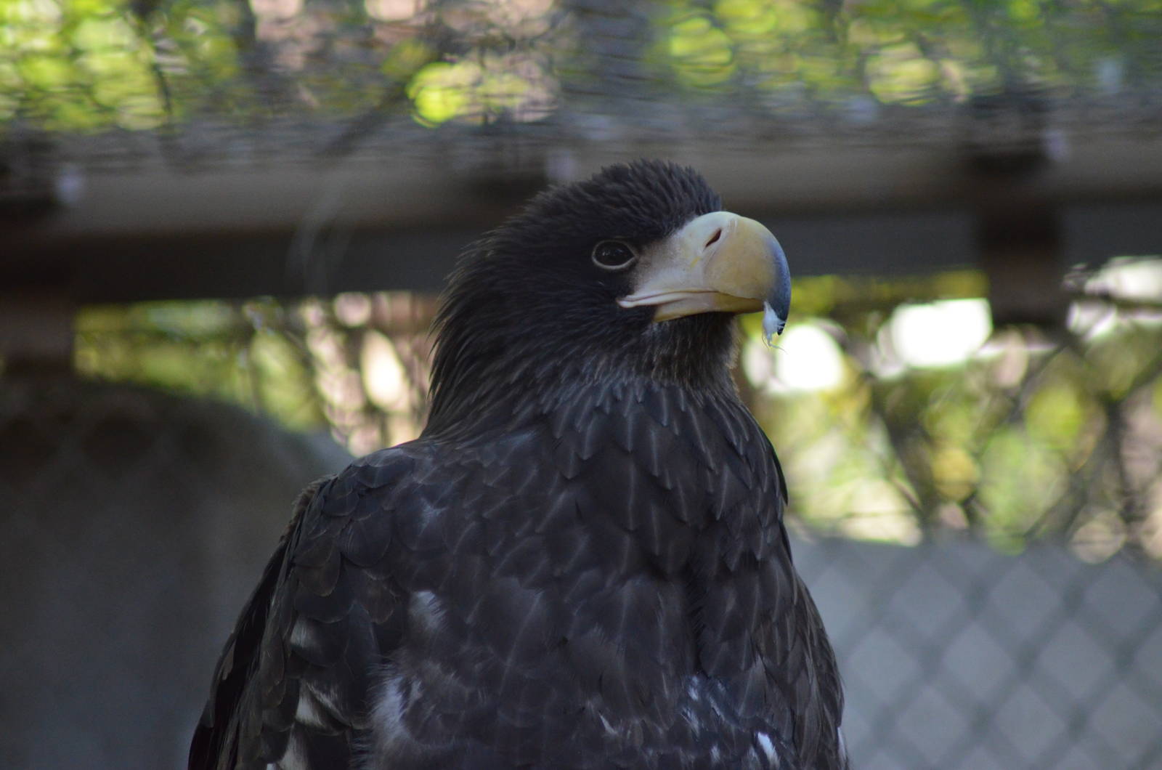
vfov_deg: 3.8
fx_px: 11597
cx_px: 581
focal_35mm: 360
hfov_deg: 5.7
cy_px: 385
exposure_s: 1/500
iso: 2000
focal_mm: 240
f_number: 5
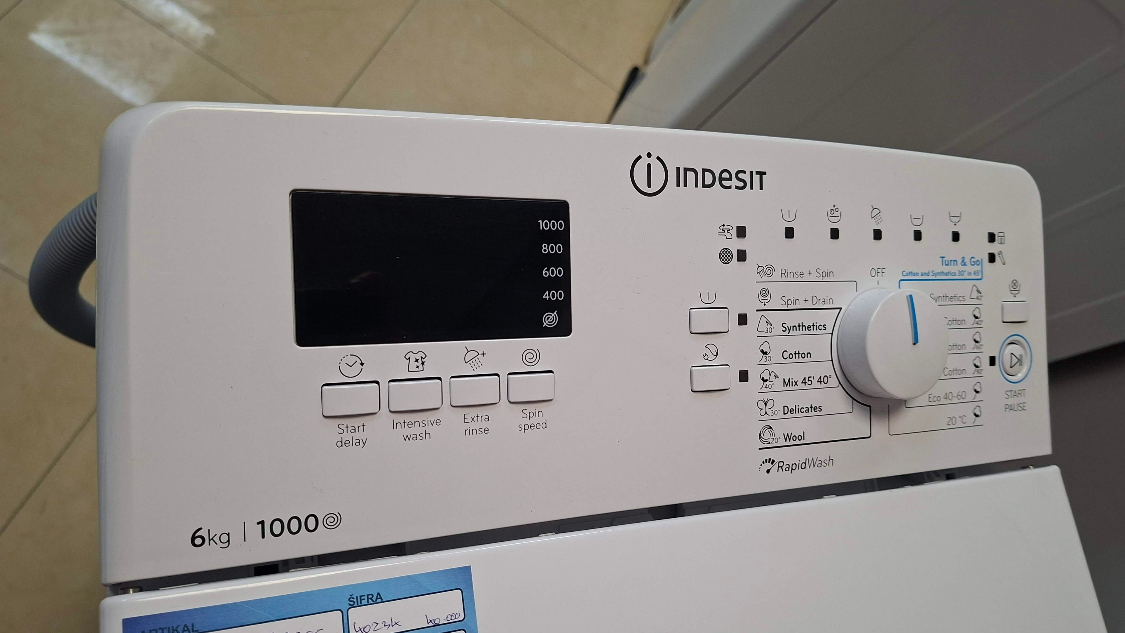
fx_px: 776
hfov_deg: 71.9
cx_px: 558
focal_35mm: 26
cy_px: 326
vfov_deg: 44.4
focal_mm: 5.54
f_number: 1.8
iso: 160
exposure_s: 1/100
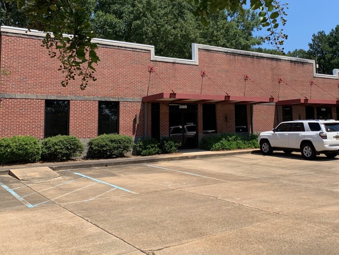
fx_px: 372
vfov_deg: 37.4
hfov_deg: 48.3
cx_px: 220
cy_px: 90
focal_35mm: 38
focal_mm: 4.25
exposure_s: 1/1136
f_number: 1.8
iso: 25
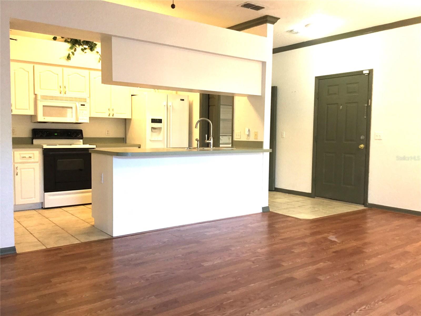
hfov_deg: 58.4
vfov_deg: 45.4
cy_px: 158
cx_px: 210
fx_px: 377
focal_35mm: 31
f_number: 2.4
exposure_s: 1/30
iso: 125
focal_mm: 3.3
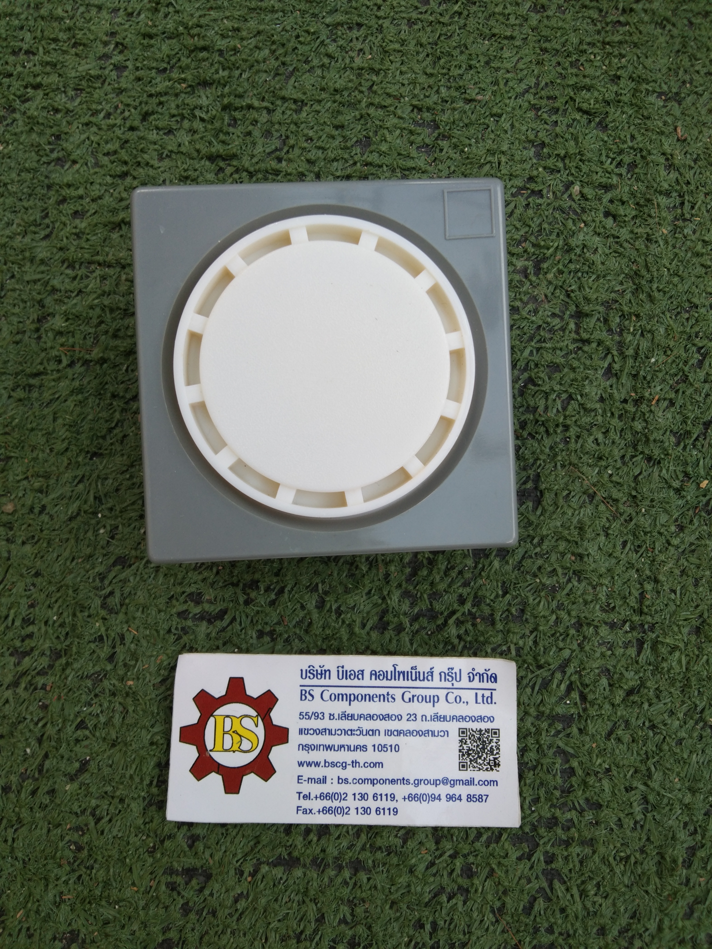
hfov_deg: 46.8
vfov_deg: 60.0
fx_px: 823
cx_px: 356
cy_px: 474
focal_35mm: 30
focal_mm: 3.65
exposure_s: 1/119
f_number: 2.2
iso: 50
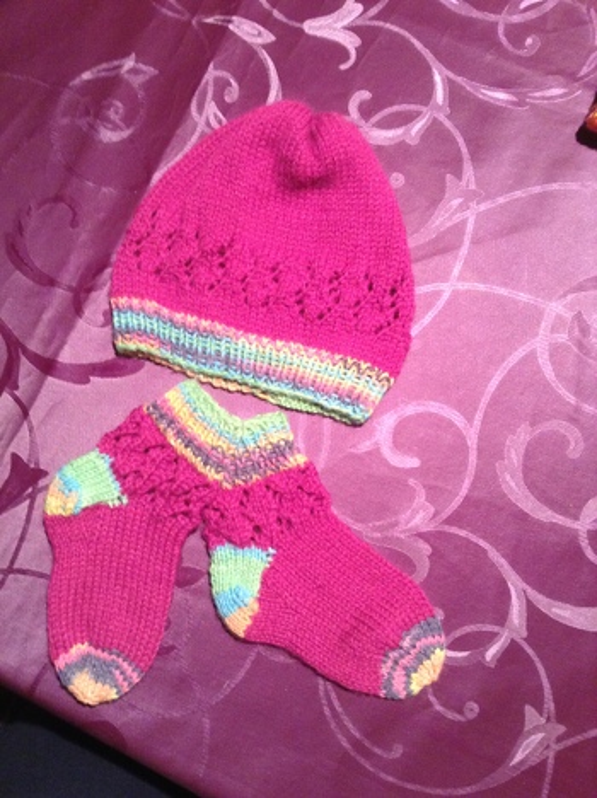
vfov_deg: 55.4
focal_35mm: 33
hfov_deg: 42.9
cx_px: 298
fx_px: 760
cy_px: 399
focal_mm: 3.3
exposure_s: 1/24
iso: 200
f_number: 2.4
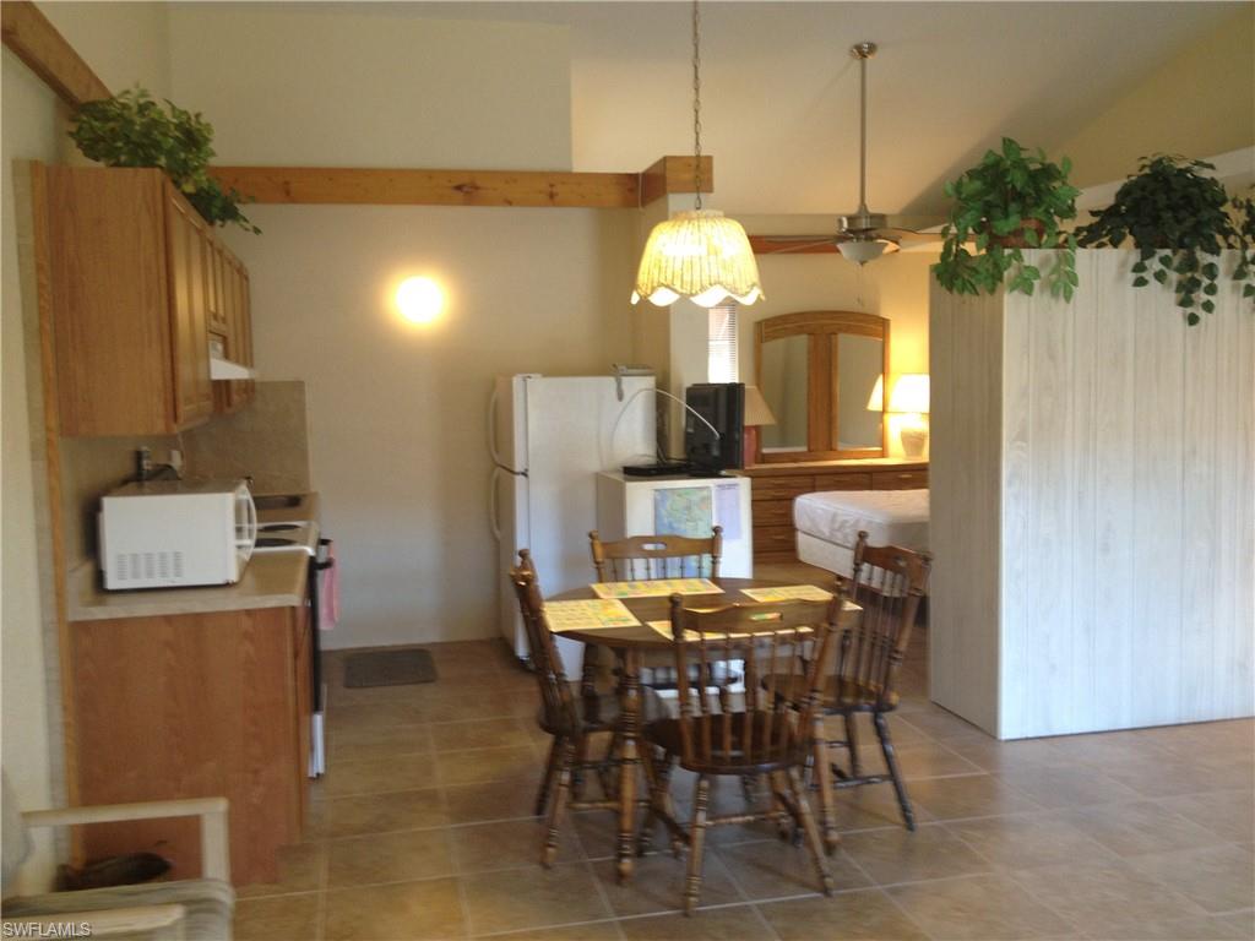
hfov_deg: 52.6
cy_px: 470
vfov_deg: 40.7
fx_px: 1269
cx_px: 628
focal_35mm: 35
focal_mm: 4.28
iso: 100
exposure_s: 1/20
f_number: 2.4
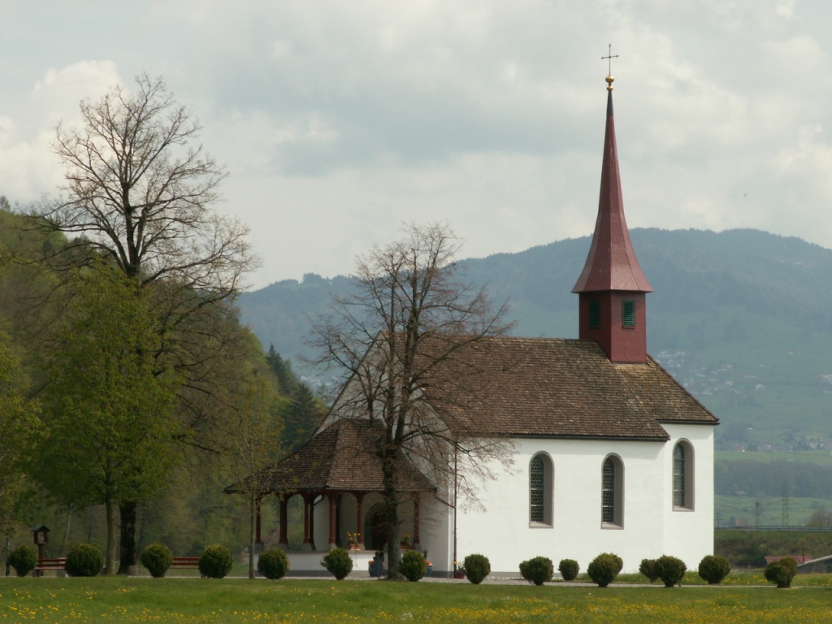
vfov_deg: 9.3
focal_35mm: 159
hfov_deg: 12.4
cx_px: 416
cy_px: 312
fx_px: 3822
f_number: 8
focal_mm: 26.06
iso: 50
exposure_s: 1/160
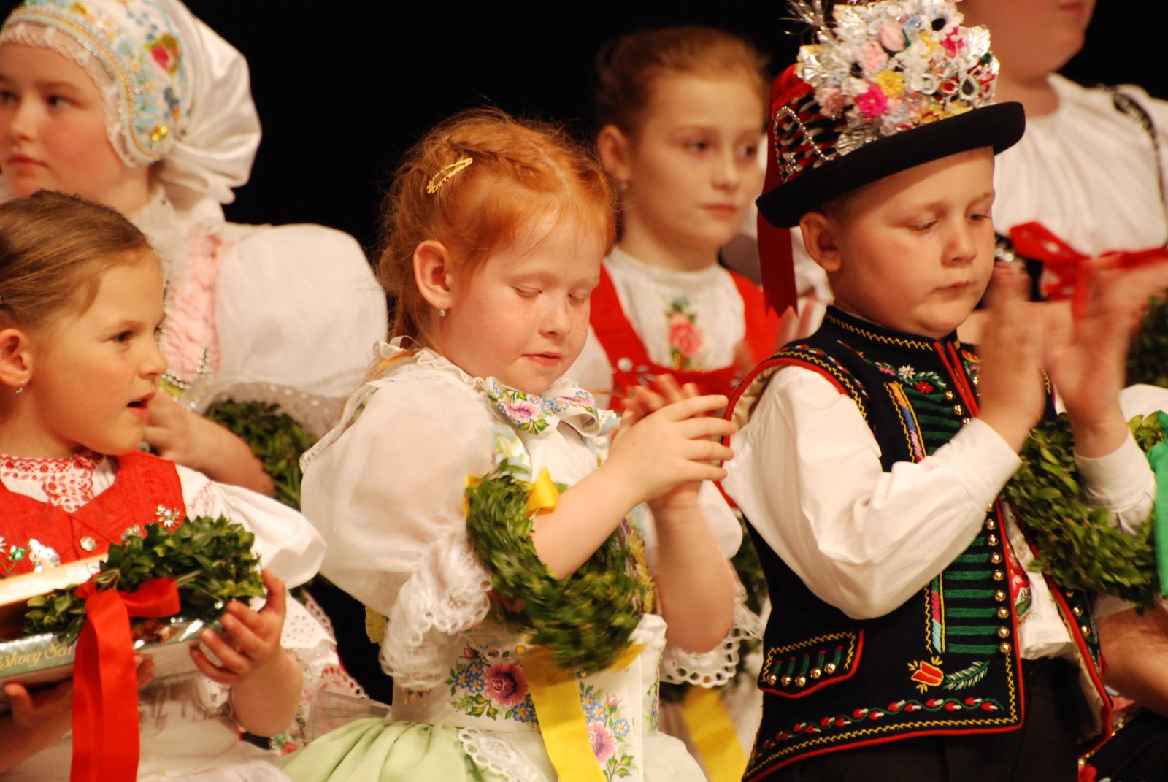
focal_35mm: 450
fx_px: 14617
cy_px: 391
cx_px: 584
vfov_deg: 3.1
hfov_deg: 4.6
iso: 1000
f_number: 5.6
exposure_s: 1/40
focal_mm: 300
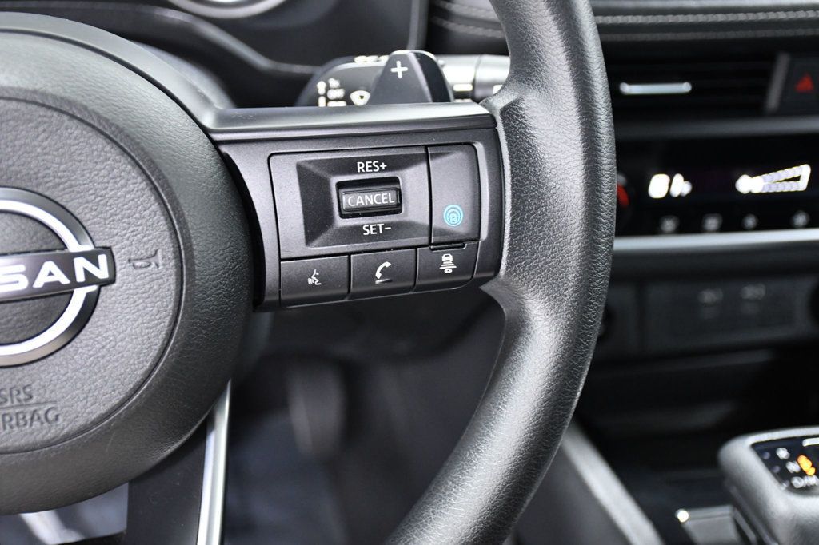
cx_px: 410
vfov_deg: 23.8
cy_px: 272
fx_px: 1296
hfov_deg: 35.1
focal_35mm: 57
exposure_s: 1/30
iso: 2500
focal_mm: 38
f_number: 4.2
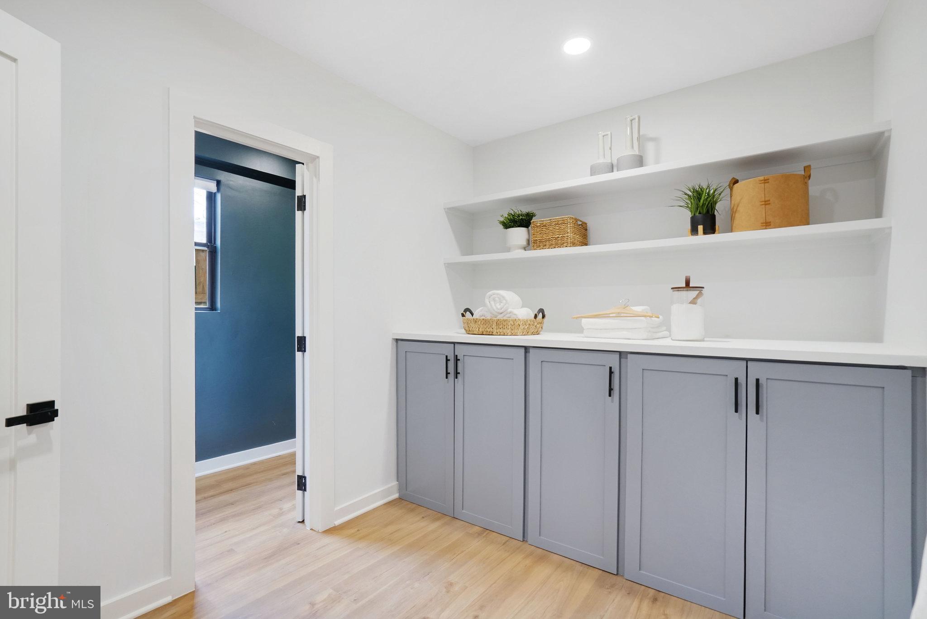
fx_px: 412
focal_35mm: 16
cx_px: 464
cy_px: 310
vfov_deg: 73.8
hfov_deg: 96.7
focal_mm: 16
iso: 1250
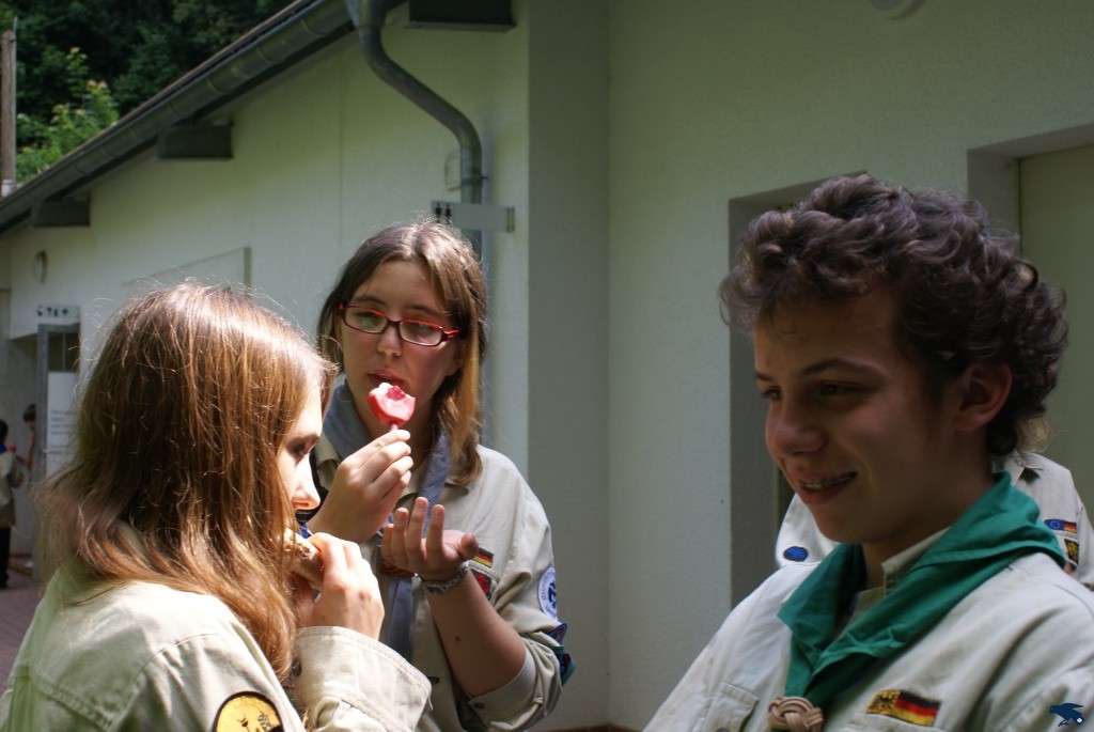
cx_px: 547
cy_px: 366
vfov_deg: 29.9
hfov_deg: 43.6
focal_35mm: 45
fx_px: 1369
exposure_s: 1/80
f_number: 8
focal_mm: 30
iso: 100
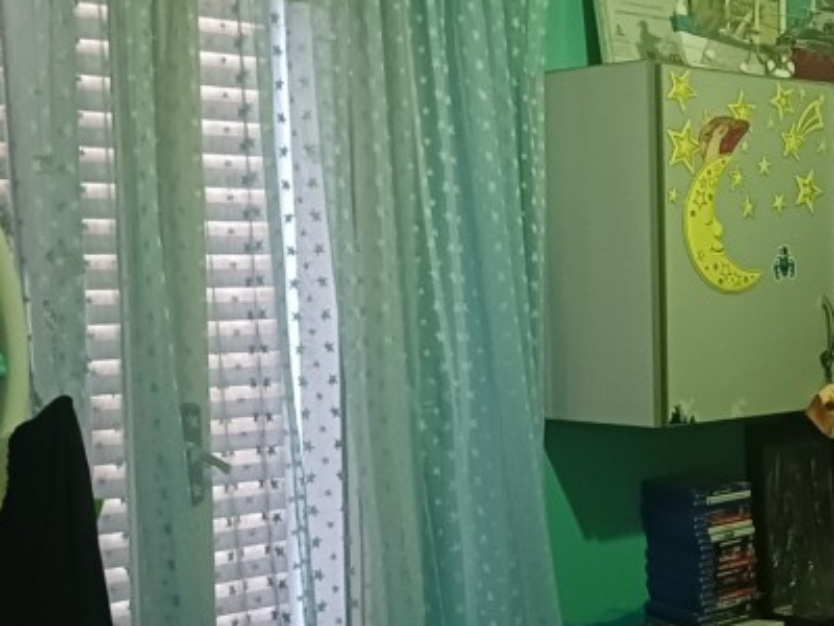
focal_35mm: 64
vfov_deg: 22.9
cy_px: 369
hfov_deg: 28.5
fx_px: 1542
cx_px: 819
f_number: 1.8
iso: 1250
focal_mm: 4.65
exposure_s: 1/20
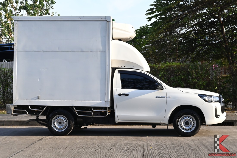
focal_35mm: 61
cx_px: 118
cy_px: 79
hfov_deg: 32.9
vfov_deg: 22.3
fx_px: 401
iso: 1250
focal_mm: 41
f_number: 9
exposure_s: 1/800
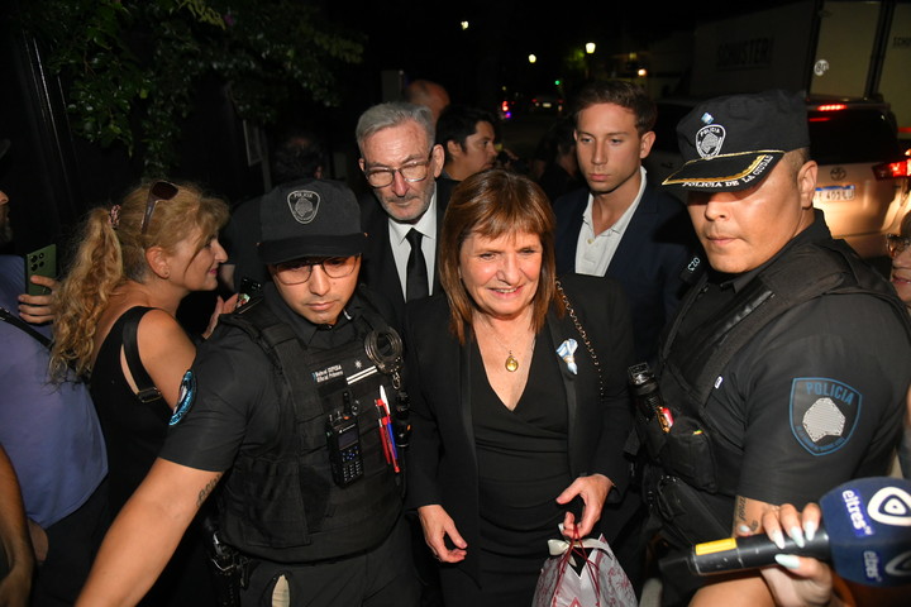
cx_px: 456
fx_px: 607
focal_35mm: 24
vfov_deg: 53.1
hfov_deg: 73.7
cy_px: 304
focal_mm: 24
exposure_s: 1/250
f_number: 4
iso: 2000
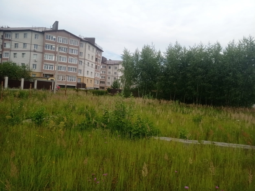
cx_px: 128
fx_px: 206
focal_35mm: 28
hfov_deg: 63.5
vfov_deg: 49.7
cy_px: 96
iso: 104
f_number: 1.79
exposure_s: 1/2660
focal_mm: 4.74
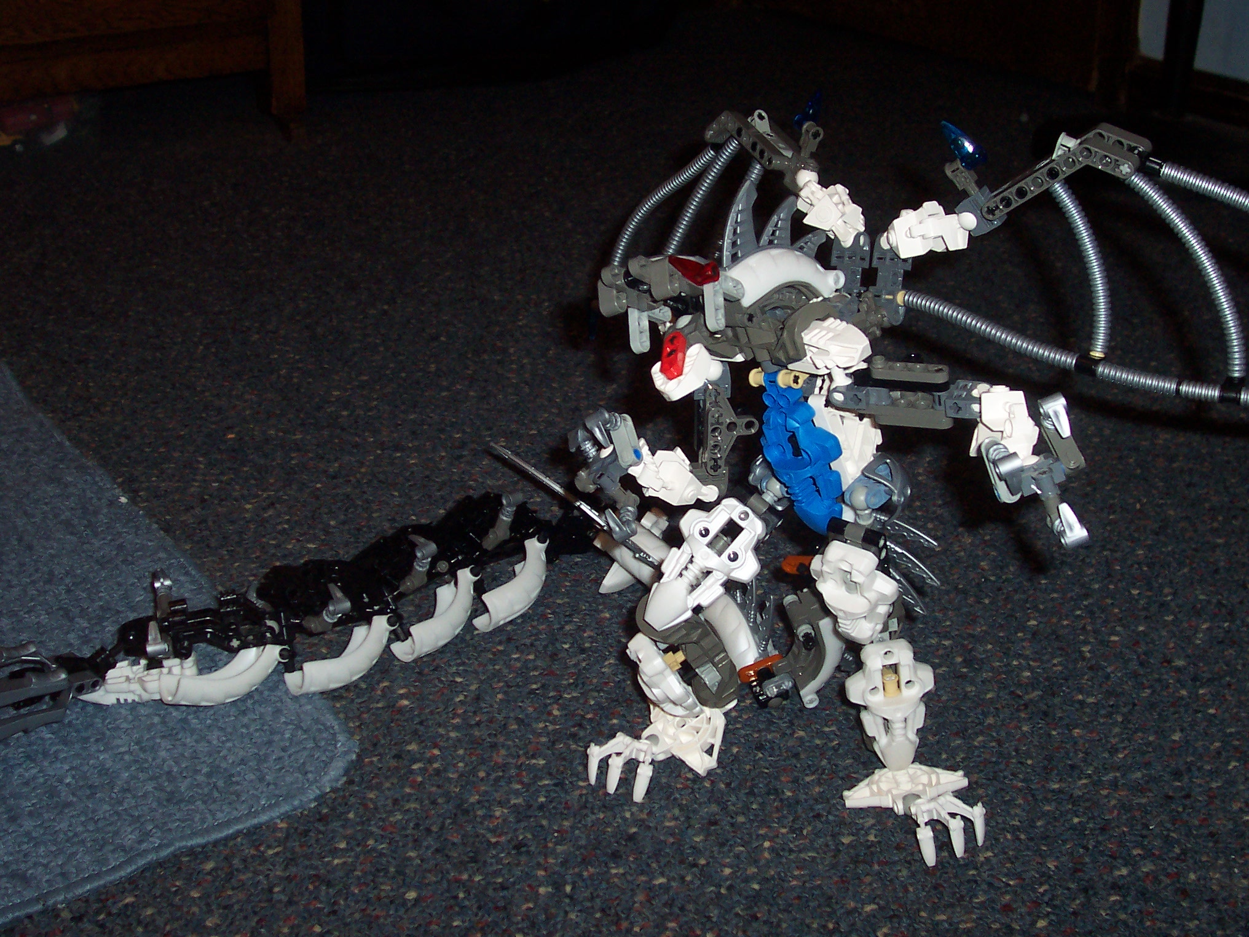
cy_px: 468
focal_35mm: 46
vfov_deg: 31.5
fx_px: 1660
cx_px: 624
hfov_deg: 41.2
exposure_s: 1/60
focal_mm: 7
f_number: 3
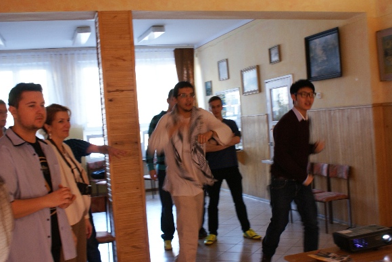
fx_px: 468
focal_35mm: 43
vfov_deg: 31.2
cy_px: 138
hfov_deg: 45.4
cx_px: 206
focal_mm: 26
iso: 400
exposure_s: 1/20
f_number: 4.5
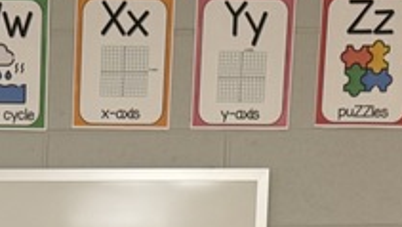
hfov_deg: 16.5
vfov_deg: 8.0
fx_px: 1355
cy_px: 706
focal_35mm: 127
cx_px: -13
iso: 160
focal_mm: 6.76
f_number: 1.78
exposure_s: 1/118
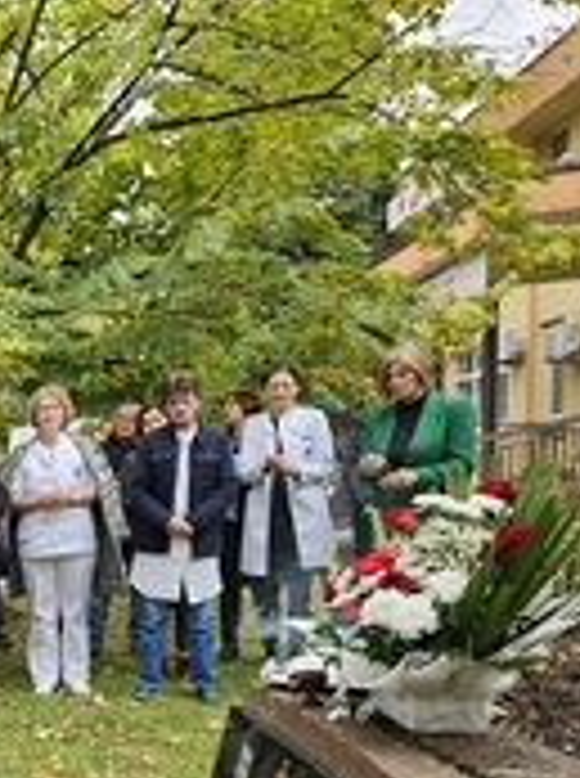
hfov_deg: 25.2
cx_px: -211
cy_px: 603
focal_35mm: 48
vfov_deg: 38.5
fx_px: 1076
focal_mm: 6.3
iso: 50
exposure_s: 1/359
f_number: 1.7
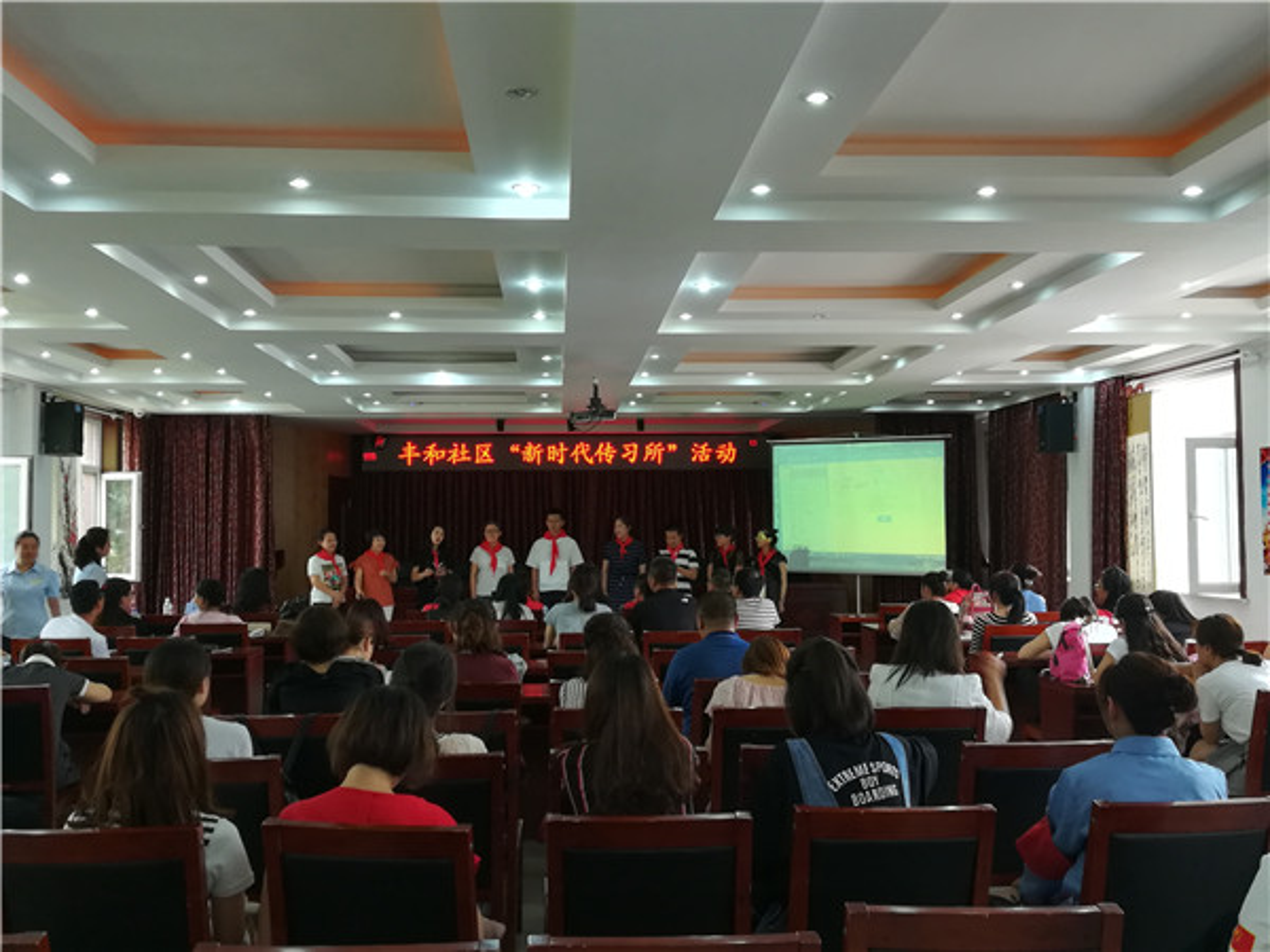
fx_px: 1211
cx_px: 635
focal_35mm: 33
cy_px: 476
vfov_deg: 42.9
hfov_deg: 55.4
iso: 160
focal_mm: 3.83
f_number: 2.2
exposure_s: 1/33.3
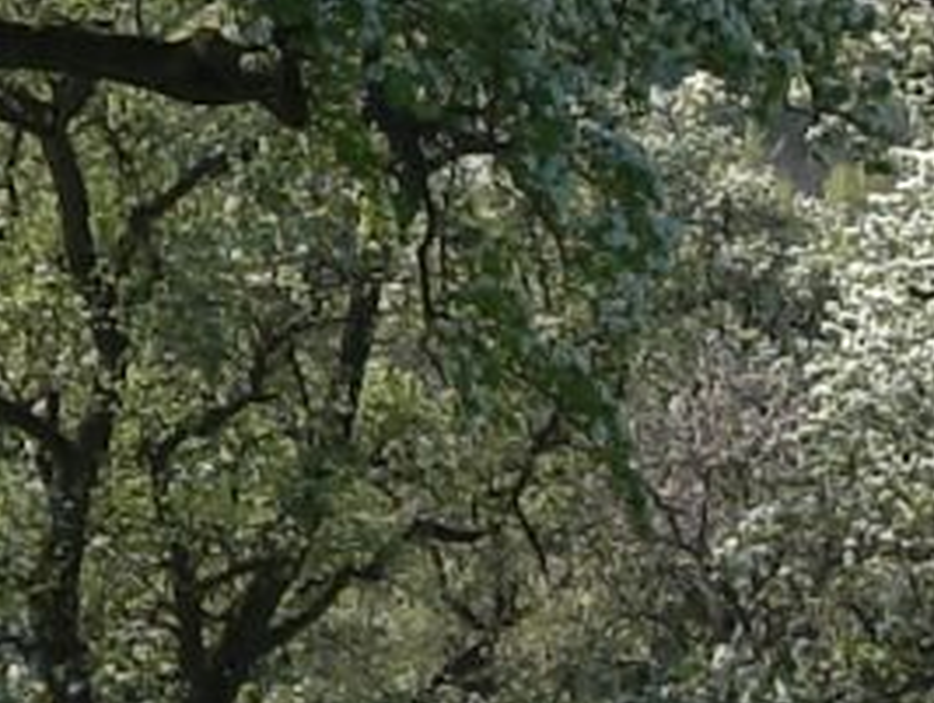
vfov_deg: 5.1
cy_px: -63
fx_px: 7862
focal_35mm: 291
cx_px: 108
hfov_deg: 6.8
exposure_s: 1/500
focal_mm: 6.2
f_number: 4.3
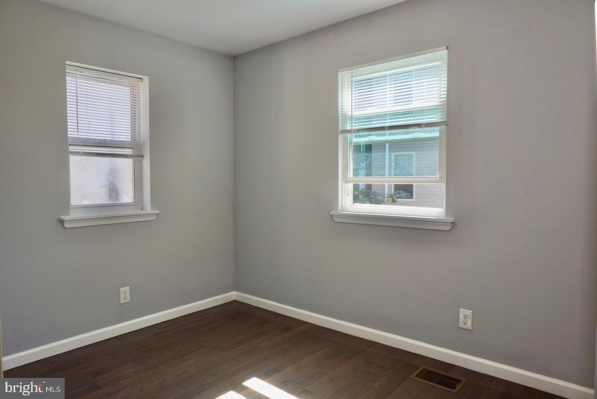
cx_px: 298
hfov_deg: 73.7
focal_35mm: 24
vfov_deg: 53.2
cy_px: 200
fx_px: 398
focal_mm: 16
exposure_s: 1/50
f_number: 9
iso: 250
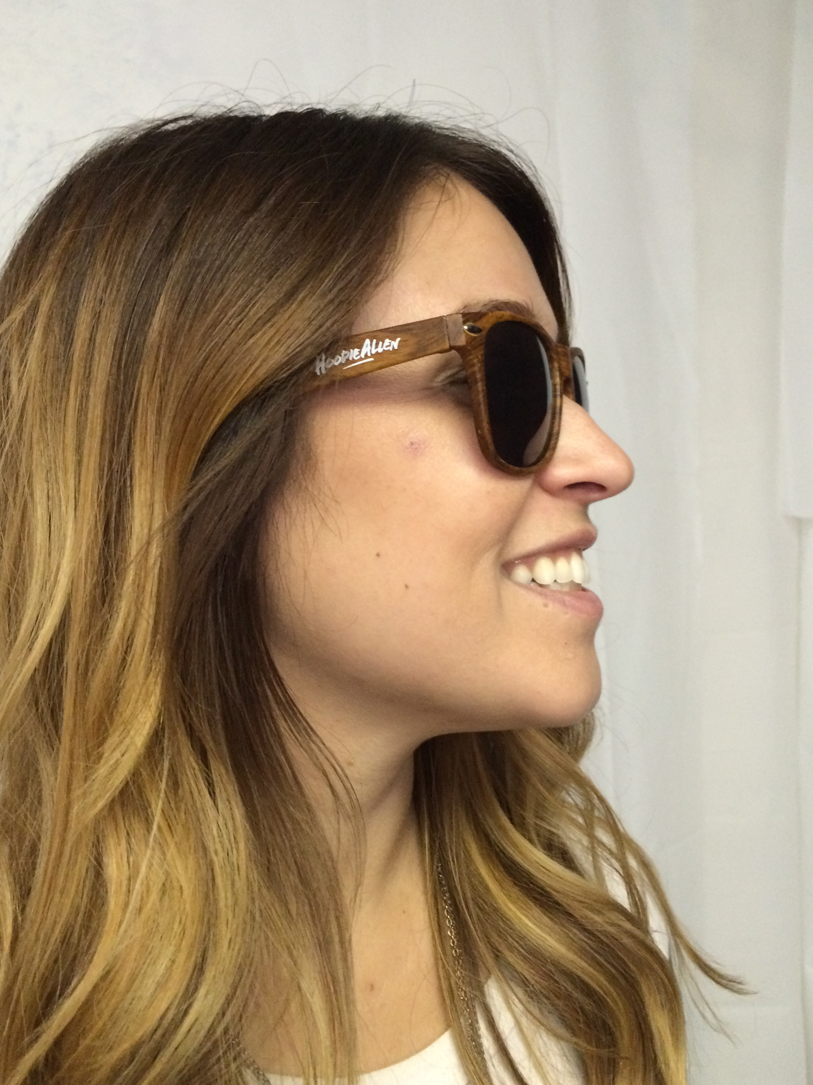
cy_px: 532
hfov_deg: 46.8
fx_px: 940
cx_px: 405
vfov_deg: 60.0
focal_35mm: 30
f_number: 2.2
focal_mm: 4.15
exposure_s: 1/30
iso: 200
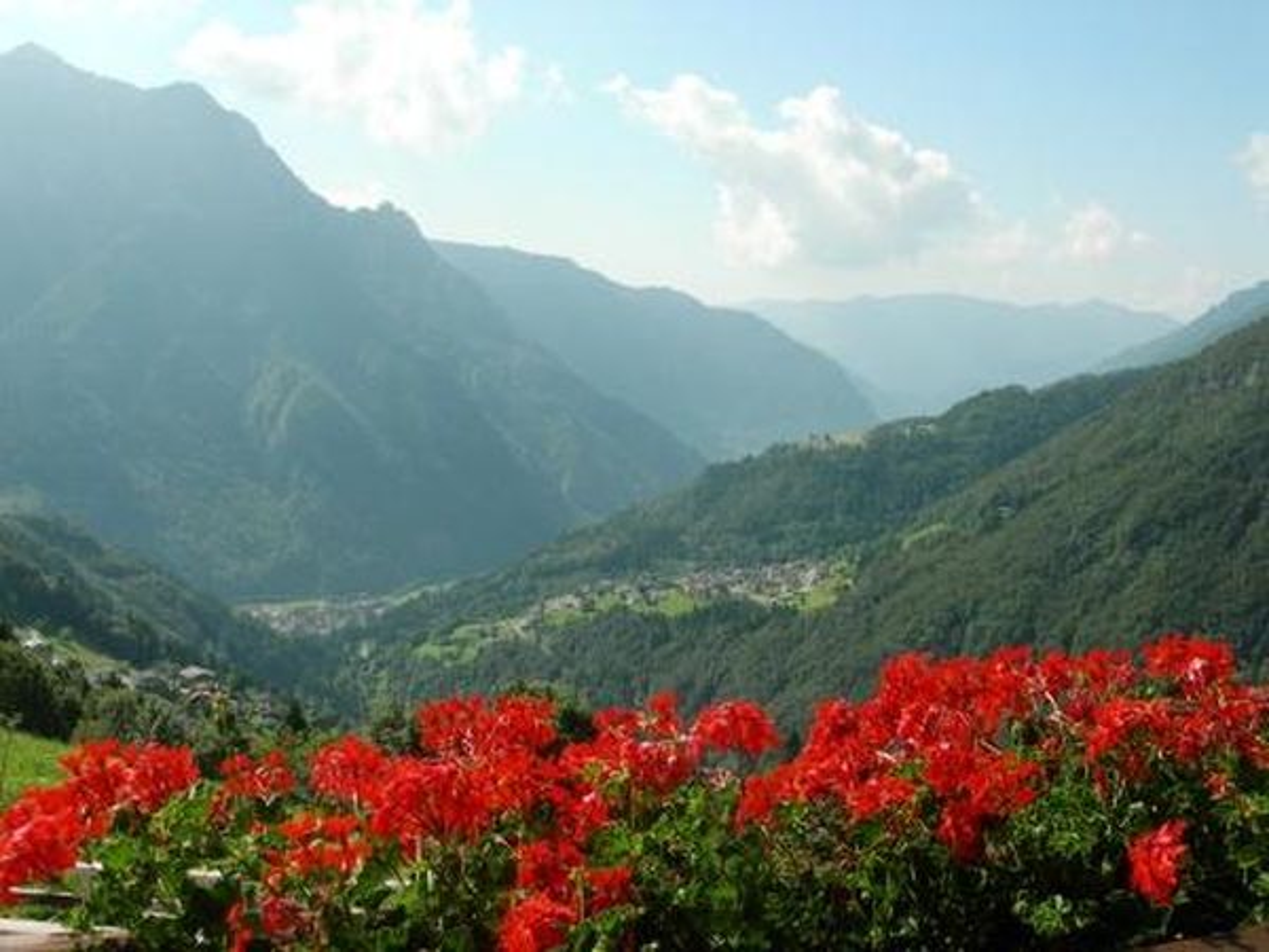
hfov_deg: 49.0
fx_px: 1393
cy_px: 476
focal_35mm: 38
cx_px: 634
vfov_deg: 37.7
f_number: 4.8
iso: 50
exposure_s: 1/440
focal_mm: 7.8
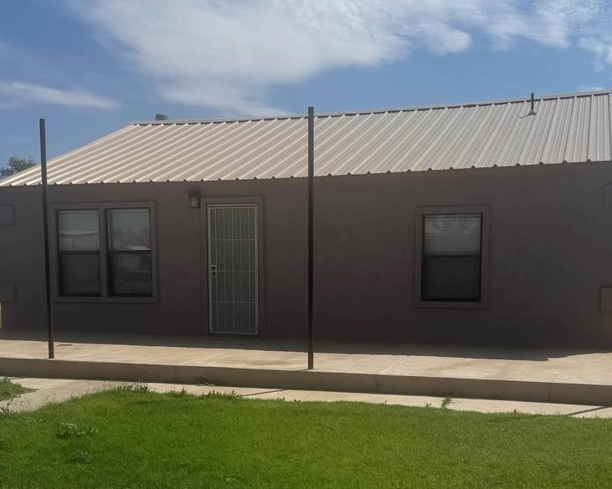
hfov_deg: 44.7
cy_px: 340
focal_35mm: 41
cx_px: 330
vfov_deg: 36.0
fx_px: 743
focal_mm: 6.76
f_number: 1.78
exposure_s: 1/10417
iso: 80
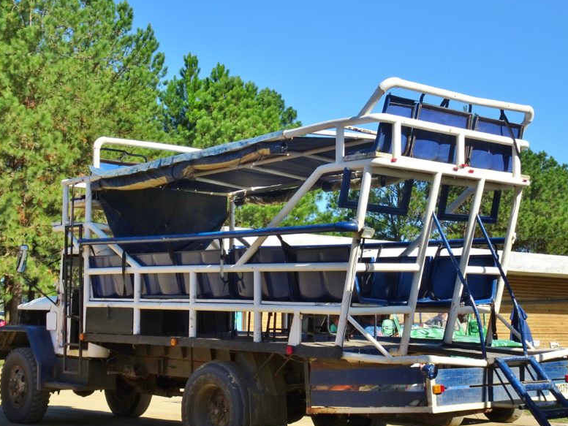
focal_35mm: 58
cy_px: 226
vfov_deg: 25.2
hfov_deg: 33.2
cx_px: 247
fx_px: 952
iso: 80
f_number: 4.5
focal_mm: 7.58
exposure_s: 1/500
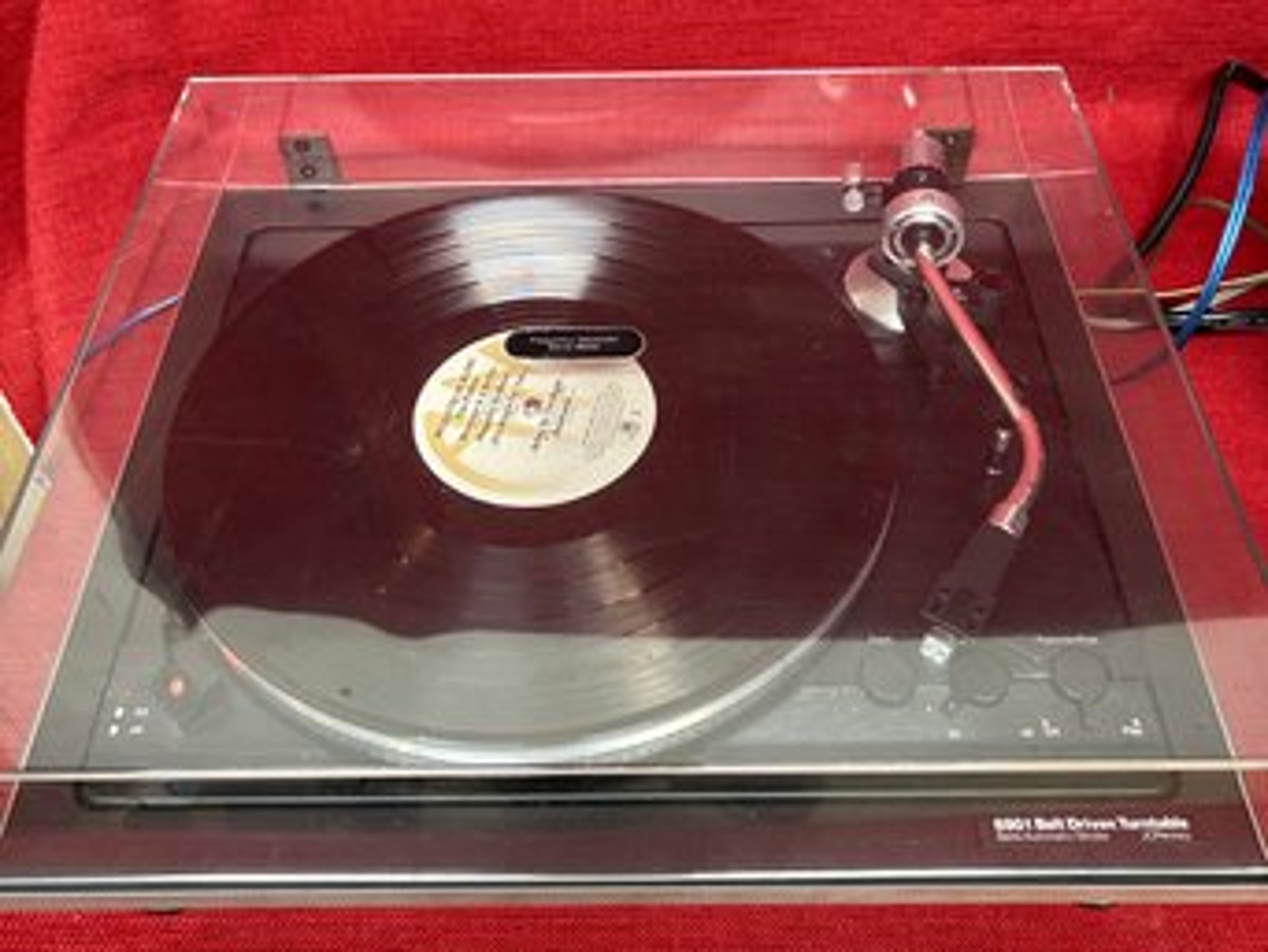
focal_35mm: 26
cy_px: 476
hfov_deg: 67.3
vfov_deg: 53.1
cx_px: 634
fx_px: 953
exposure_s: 1/60
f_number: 1.5
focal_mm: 5.7
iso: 250
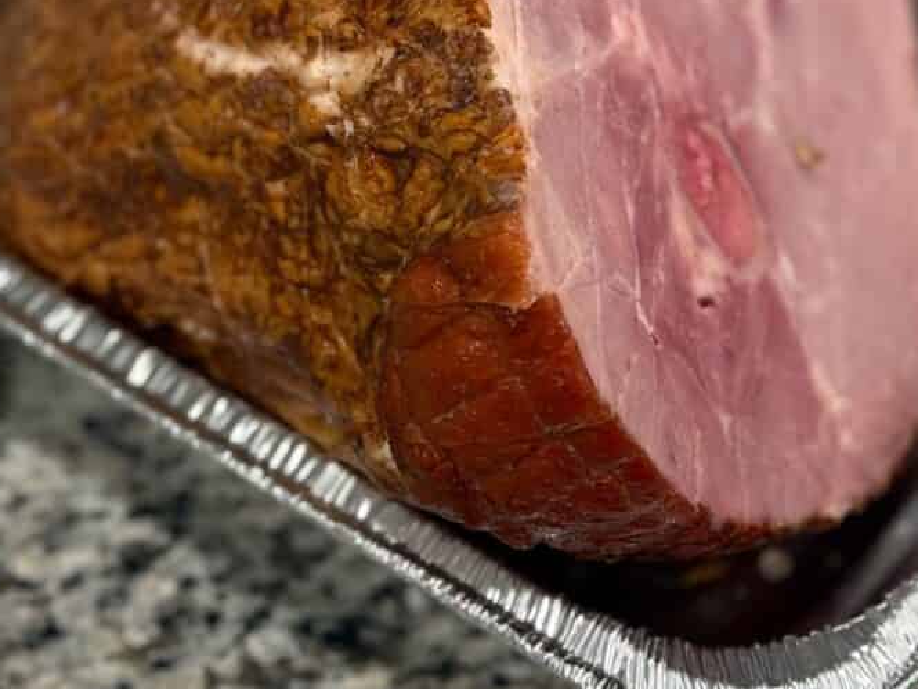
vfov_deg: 16.4
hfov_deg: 21.9
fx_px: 2360
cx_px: 630
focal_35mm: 89
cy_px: 100
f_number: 1.78
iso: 125
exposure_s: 1/60
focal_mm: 6.76
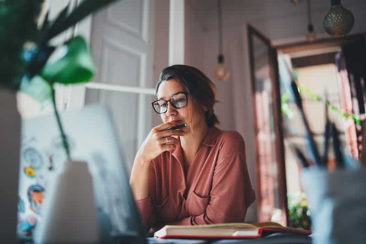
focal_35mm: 35
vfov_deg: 37.9
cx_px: 183
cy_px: 122
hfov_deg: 54.4
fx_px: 356
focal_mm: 35
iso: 100
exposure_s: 1/400
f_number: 1.4
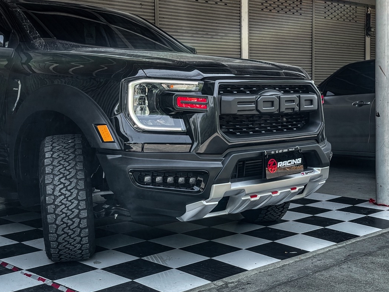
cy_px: 145
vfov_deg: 27.0
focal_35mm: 54
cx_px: 194
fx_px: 607
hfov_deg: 35.5
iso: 25
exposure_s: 1/110
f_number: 2
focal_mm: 6
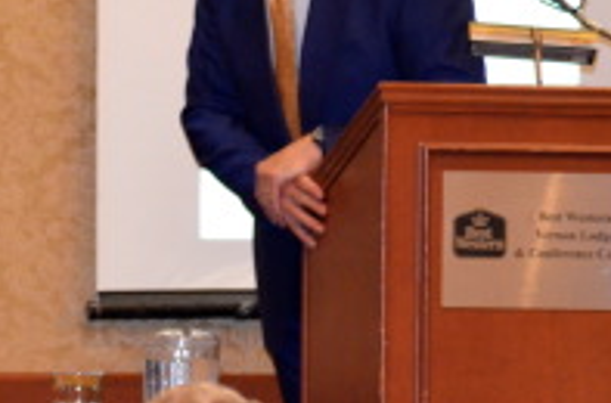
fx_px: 6767
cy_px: 129
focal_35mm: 400
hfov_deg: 5.1
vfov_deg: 3.4
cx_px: -202
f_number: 4.2
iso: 2500
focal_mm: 82
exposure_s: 1/60
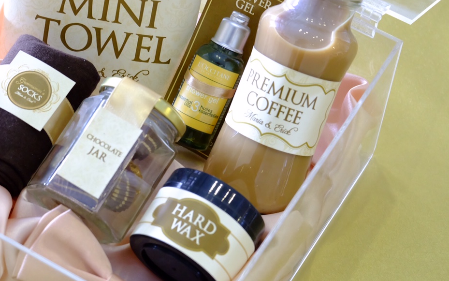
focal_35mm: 118
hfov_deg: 17.6
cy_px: 132
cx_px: 159
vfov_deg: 11.1
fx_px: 1444
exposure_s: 1/38
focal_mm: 56.2
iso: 3200
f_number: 4.6
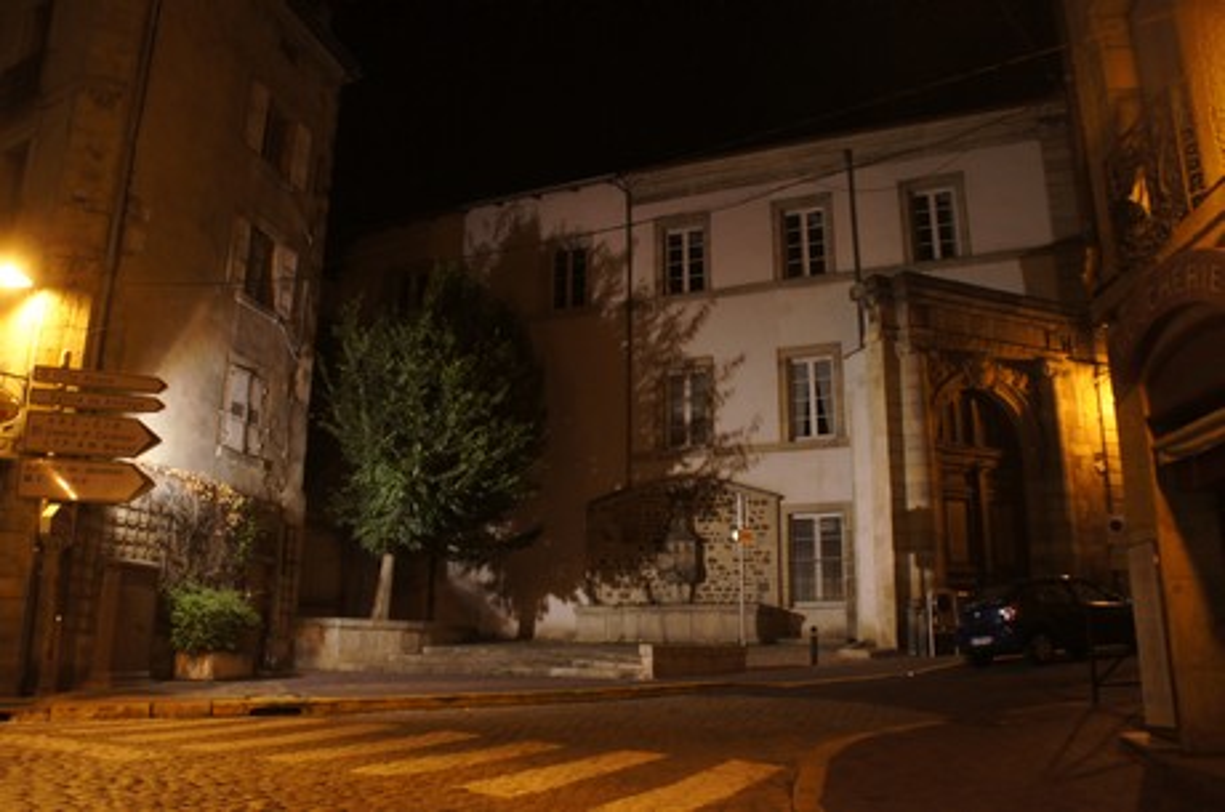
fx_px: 917
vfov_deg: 47.8
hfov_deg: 67.5
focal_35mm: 27
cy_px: 406
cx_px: 612
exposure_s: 1/30
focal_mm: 18
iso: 2500
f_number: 3.5
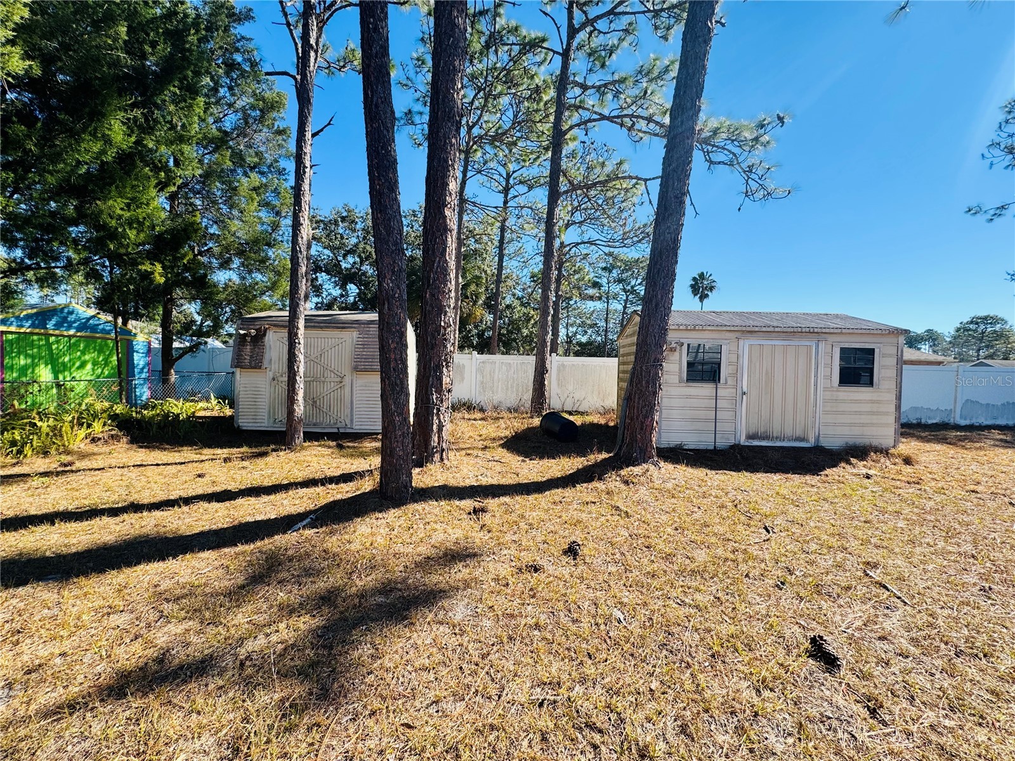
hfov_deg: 102.1
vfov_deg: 85.7
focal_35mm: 14
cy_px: 380
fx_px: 411
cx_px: 508
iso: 50
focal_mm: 2.22
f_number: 2.2
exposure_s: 1/779
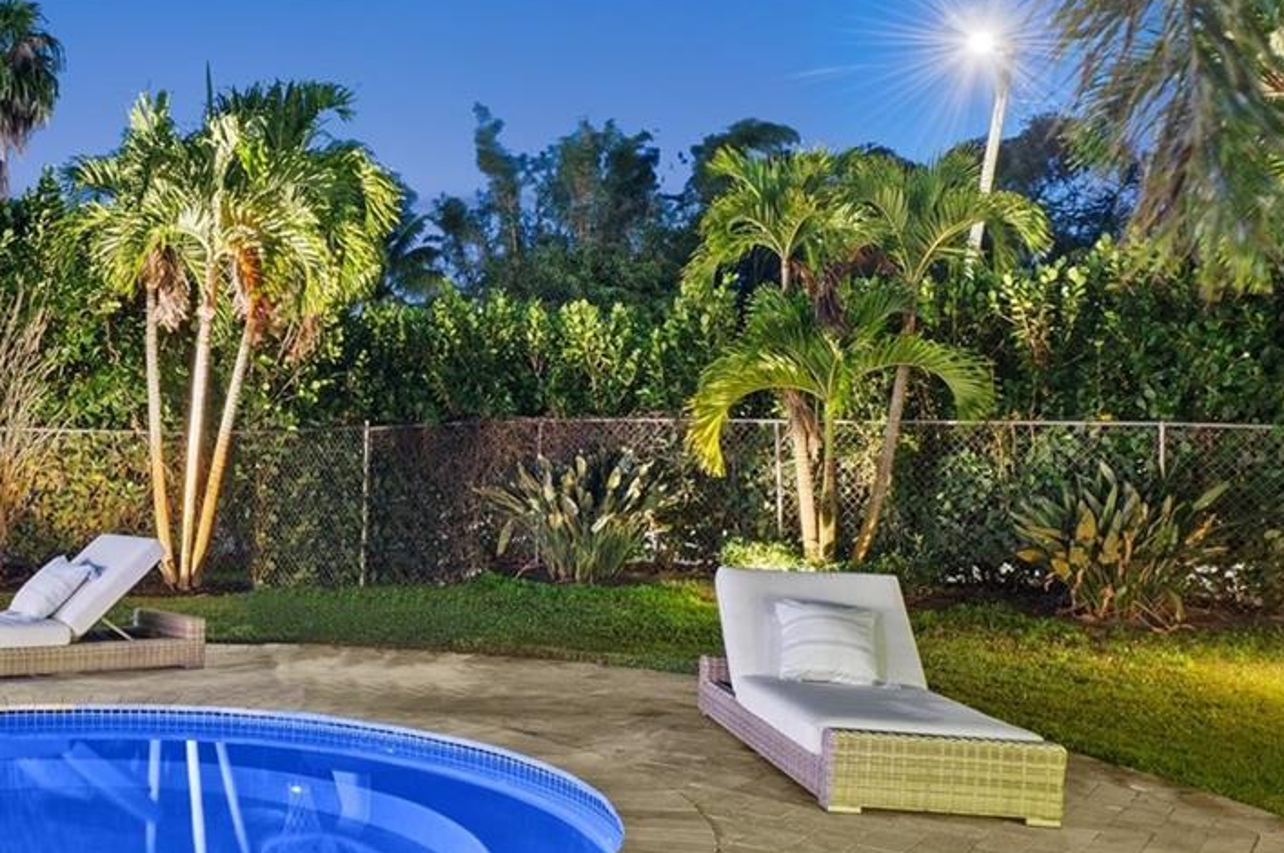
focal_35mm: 43
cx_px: 247
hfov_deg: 43.2
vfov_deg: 31.1
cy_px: 502
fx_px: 1532
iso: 200
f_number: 8
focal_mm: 19
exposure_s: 30
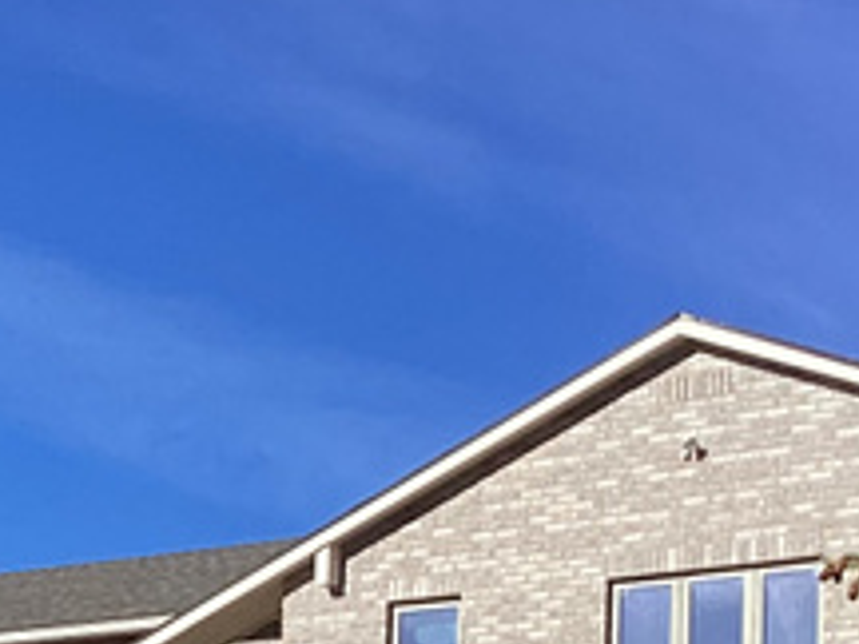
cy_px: 871
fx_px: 3648
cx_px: -298
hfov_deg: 12.9
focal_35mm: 147
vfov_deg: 9.9
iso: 25
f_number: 2.4
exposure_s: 1/1538
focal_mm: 3.3
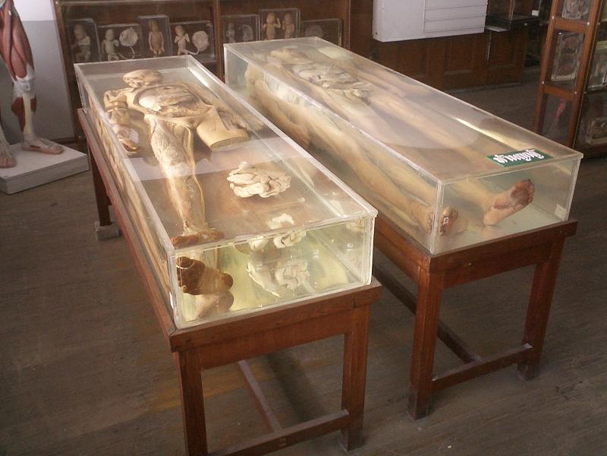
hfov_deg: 50.1
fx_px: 649
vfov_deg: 38.7
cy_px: 228
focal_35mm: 37
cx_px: 304
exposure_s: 1/40
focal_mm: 5.6
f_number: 3.5
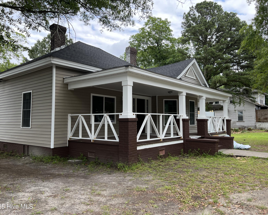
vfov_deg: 51.5
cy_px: 105
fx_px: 222
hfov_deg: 62.2
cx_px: 133
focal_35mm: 28
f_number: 1.5
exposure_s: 1/859
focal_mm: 5.7
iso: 50
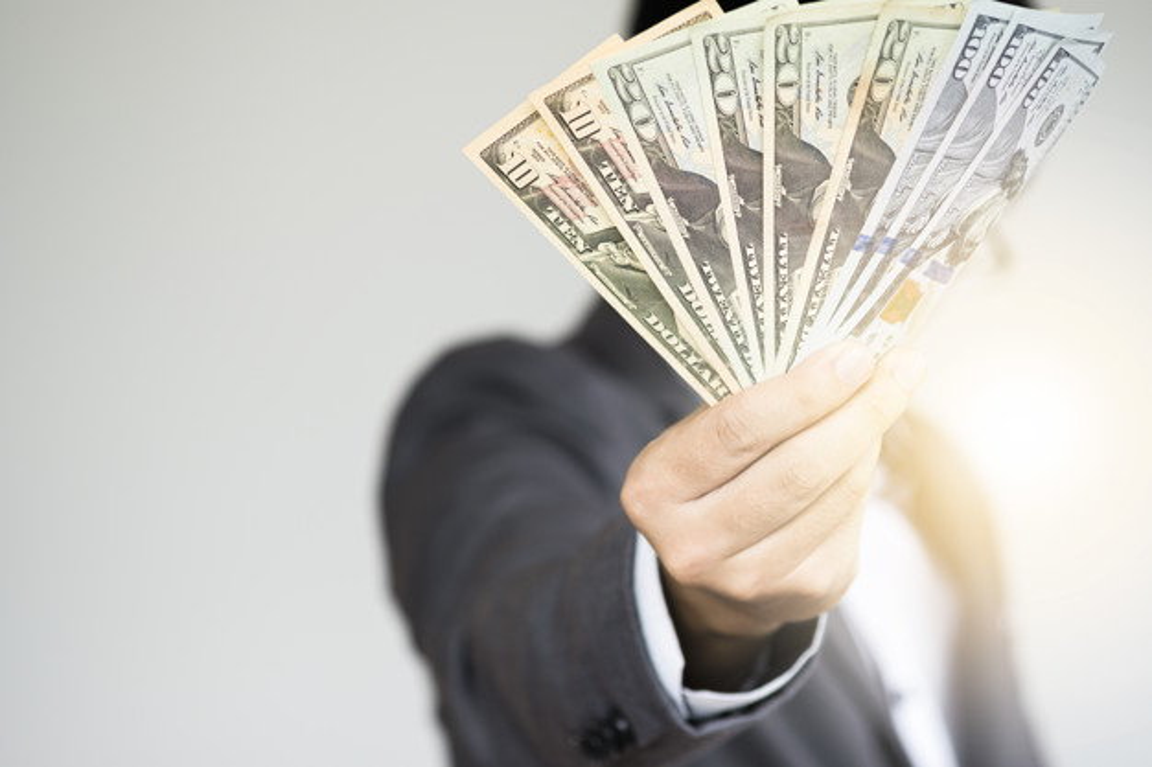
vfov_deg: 15.2
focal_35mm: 90
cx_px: 576
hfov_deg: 22.6
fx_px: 2879
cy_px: 384
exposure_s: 1/80
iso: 100
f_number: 2.8
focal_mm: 60
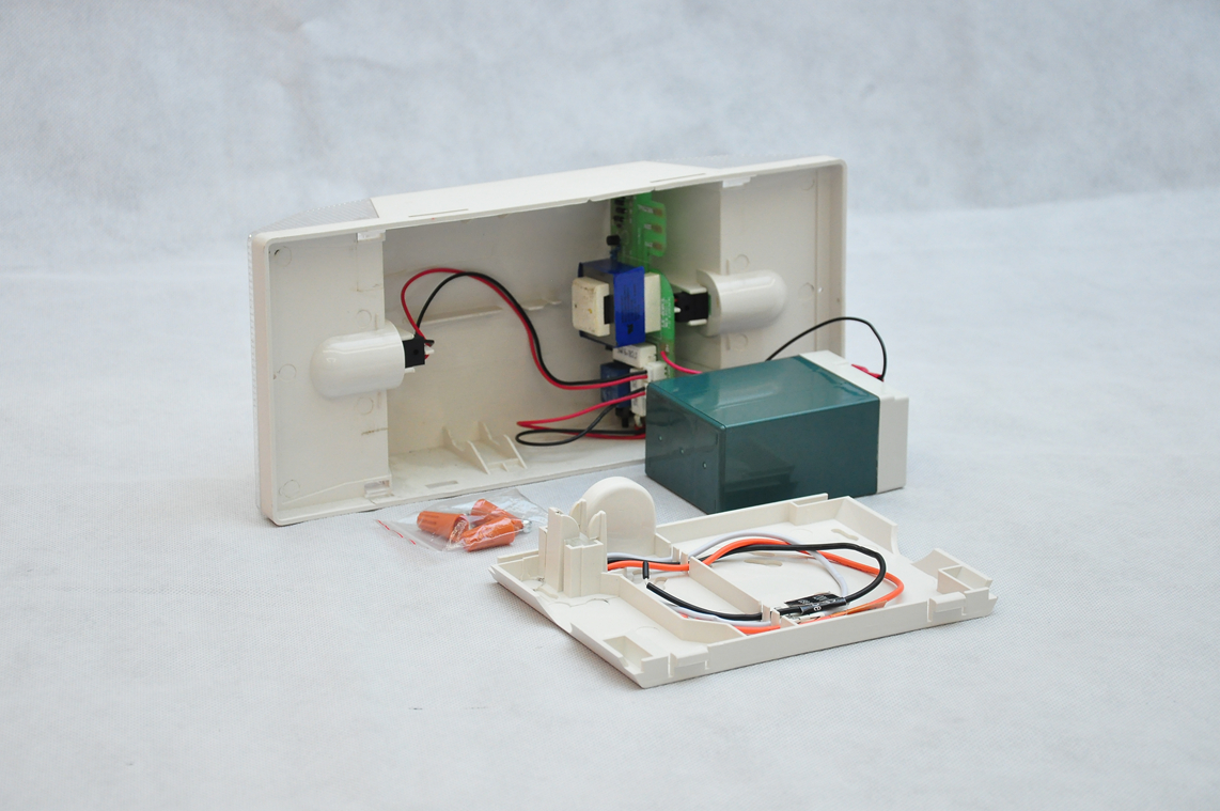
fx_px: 3521
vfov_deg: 13.1
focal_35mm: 104
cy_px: 406
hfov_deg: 19.7
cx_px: 598
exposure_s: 1/100
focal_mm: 66
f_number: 5.3
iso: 1000
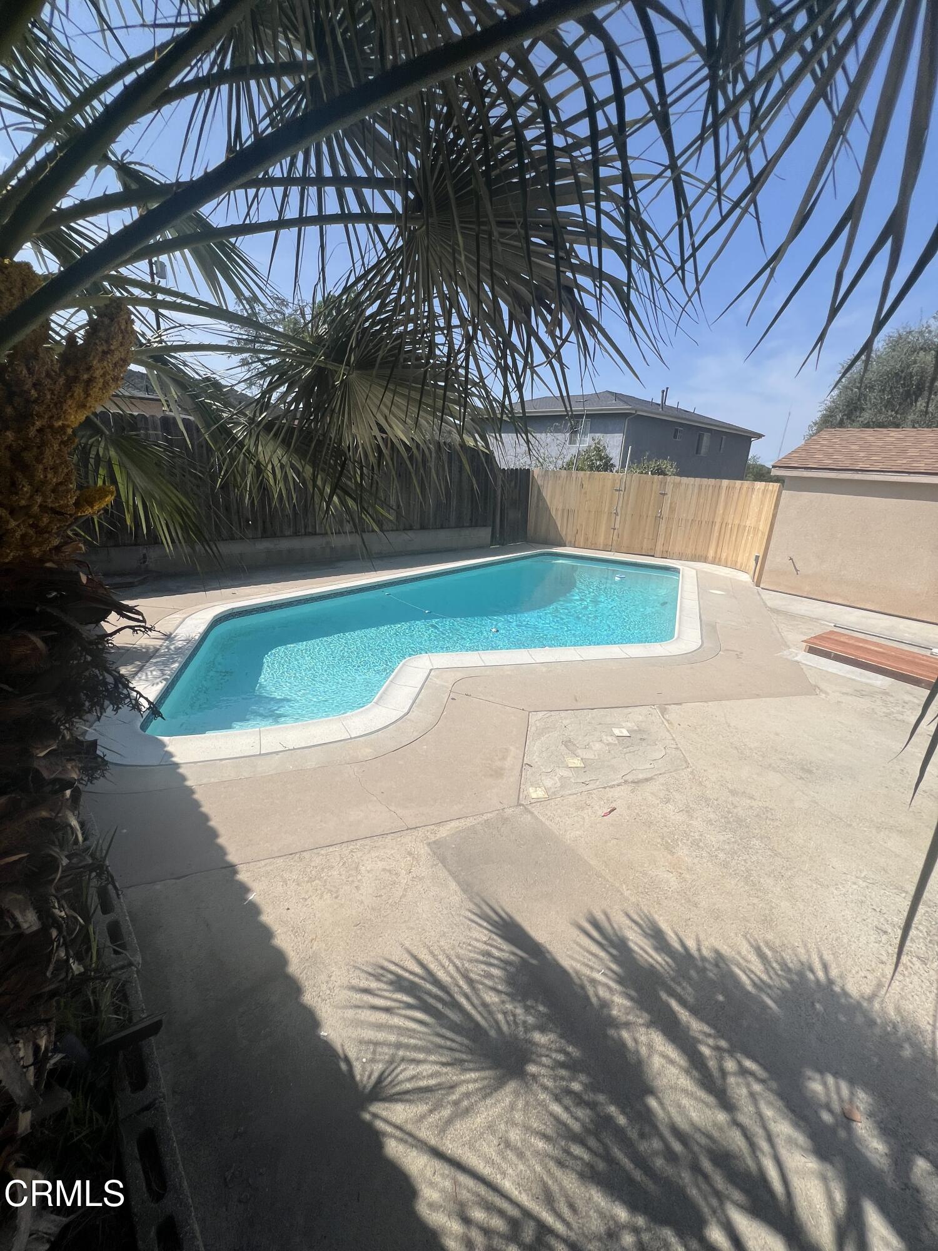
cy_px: 626
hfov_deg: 89.9
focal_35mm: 13
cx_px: 469
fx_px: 470
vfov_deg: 106.2
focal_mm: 1.57
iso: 32
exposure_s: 1/2370
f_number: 1.8
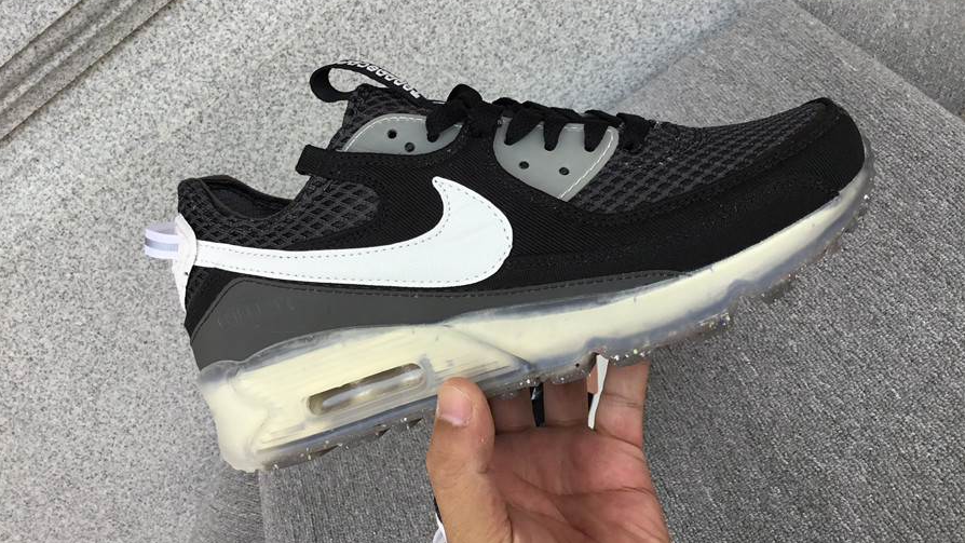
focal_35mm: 34
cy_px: 195
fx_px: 870
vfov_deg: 34.4
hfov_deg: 58.0
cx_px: 480
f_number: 2.4
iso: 25
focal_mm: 3.3
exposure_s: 1/345
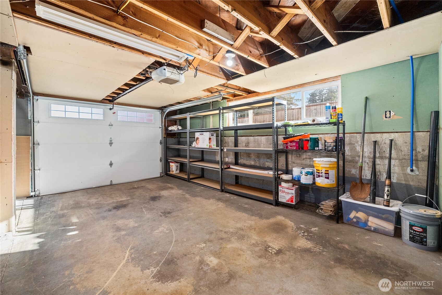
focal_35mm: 14
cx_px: 221
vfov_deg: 81.3
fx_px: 172
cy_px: 148
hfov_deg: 104.2
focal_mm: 14
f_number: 7.1
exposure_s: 1/60
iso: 125
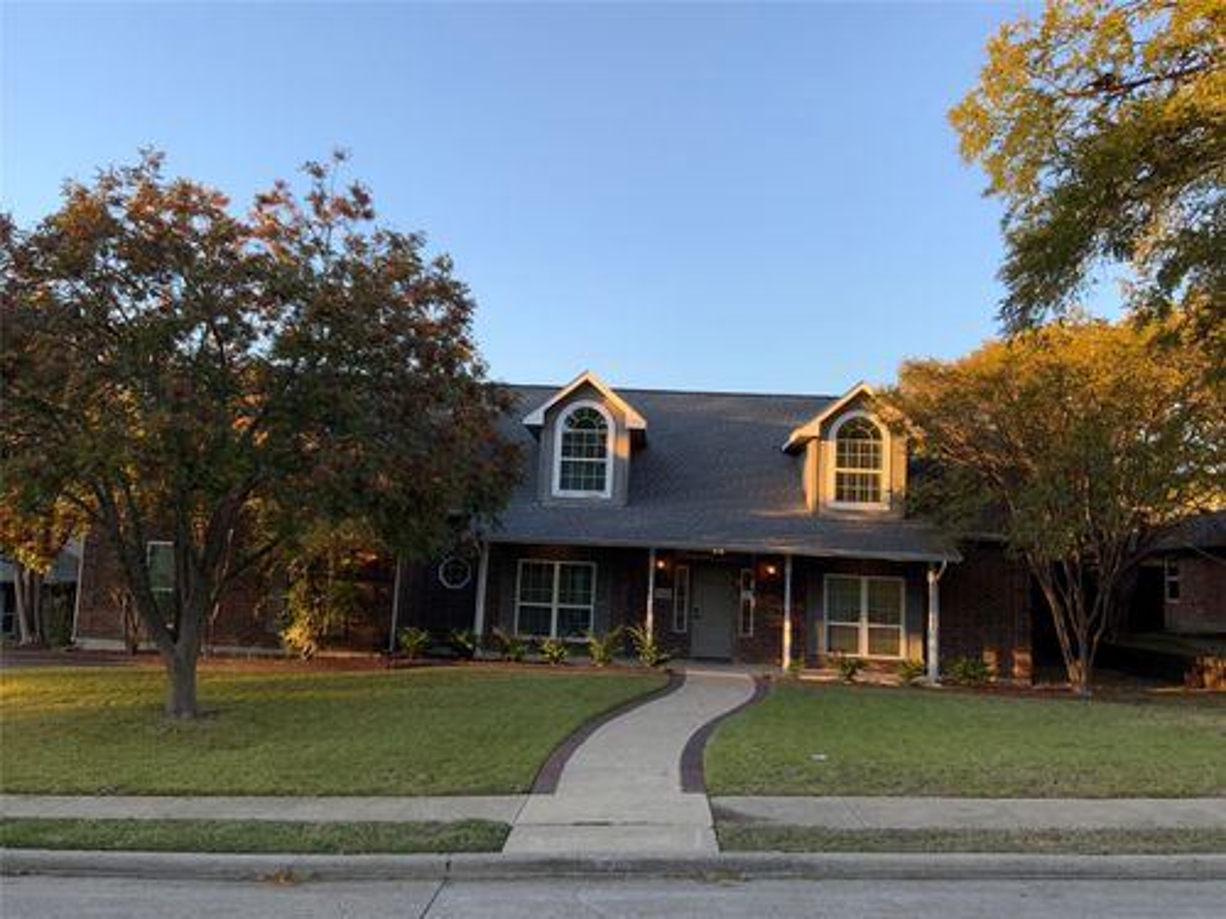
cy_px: 460
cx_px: 613
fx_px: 1027
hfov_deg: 61.7
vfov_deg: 48.2
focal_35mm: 29
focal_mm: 3
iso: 16
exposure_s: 1/279
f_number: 1.8
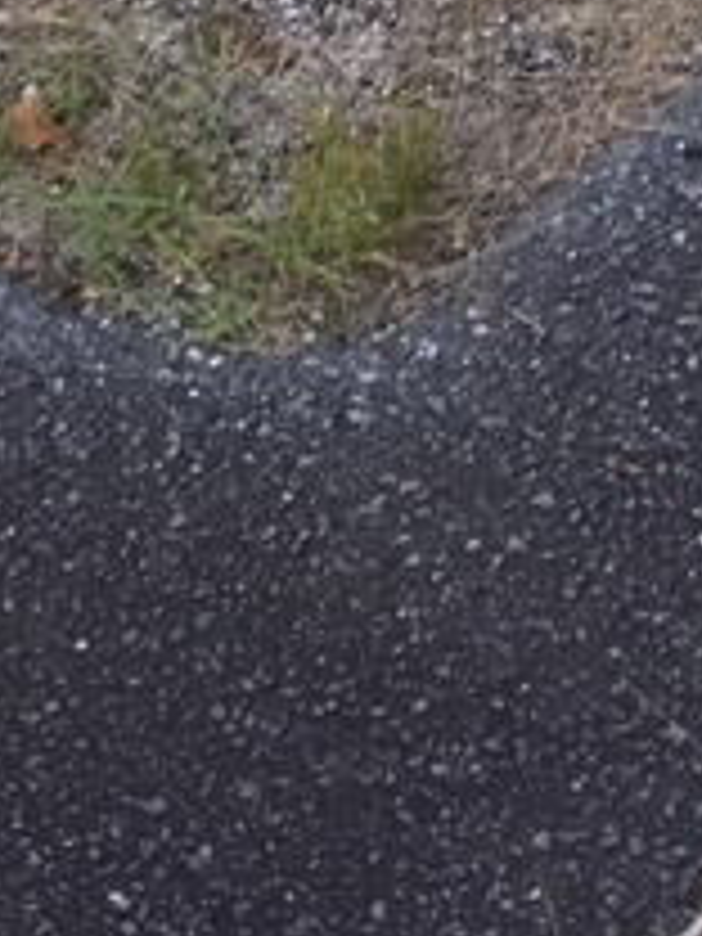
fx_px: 4516
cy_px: -1728
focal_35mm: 167
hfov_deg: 8.7
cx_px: 981
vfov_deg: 9.6
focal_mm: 4.15
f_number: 2.2
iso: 32
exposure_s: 1/120
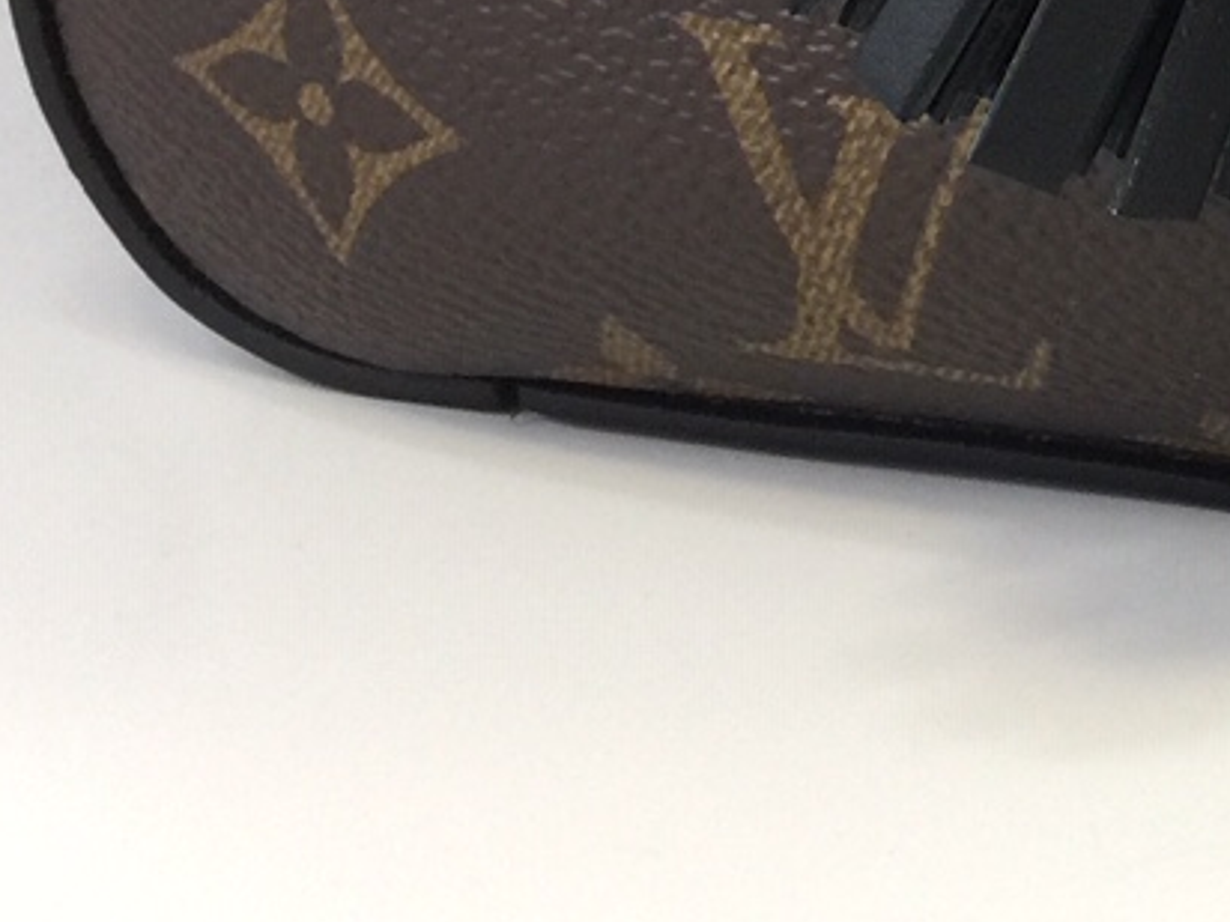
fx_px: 4086
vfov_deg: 12.1
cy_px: -594
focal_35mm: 115
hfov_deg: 15.8
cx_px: 1830
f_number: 2.2
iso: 32
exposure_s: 1/30
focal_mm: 4.15
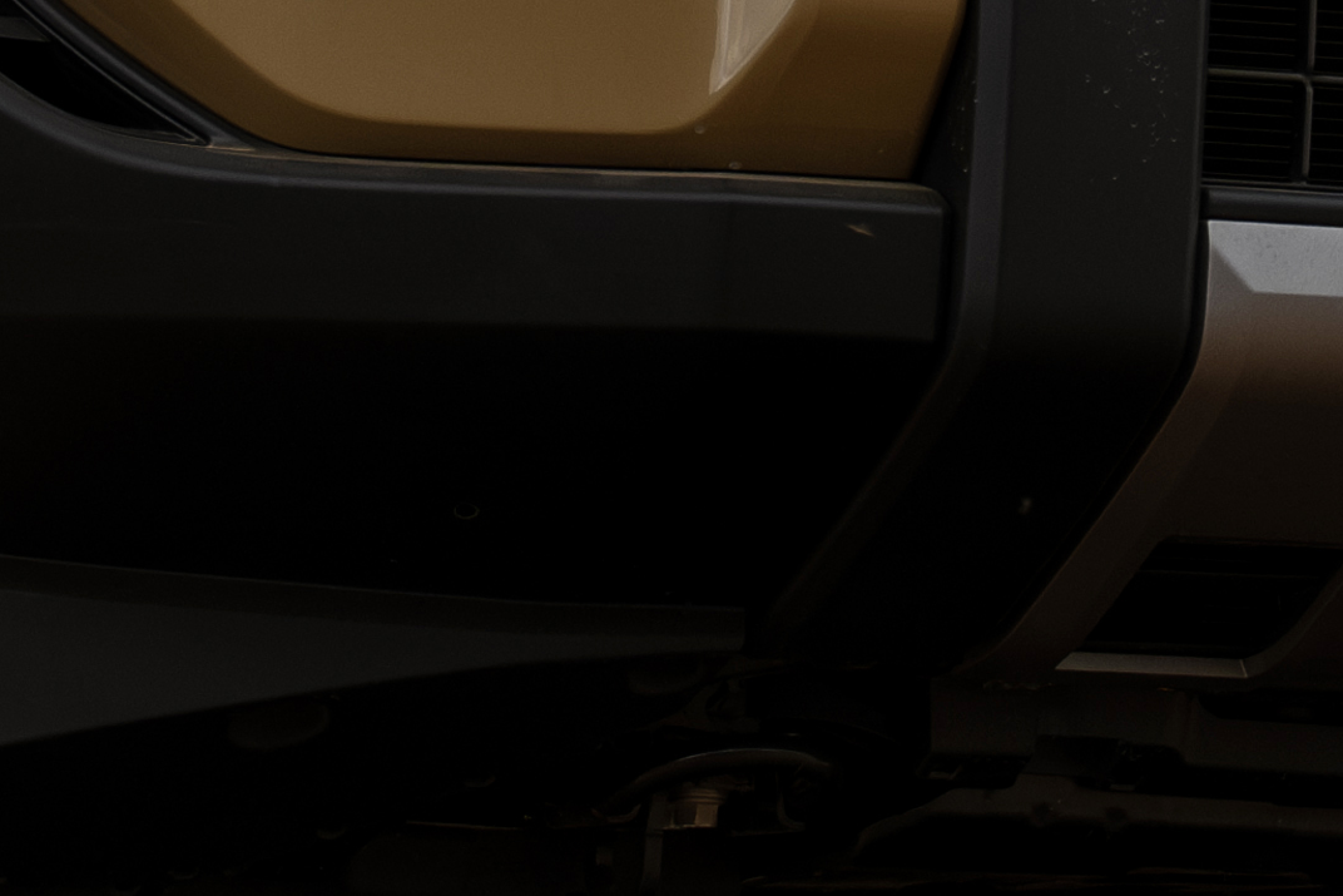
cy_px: -421
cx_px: 735
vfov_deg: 2.8
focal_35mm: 493
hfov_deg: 4.2
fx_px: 18393
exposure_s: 1/100
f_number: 4
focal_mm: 64
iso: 400
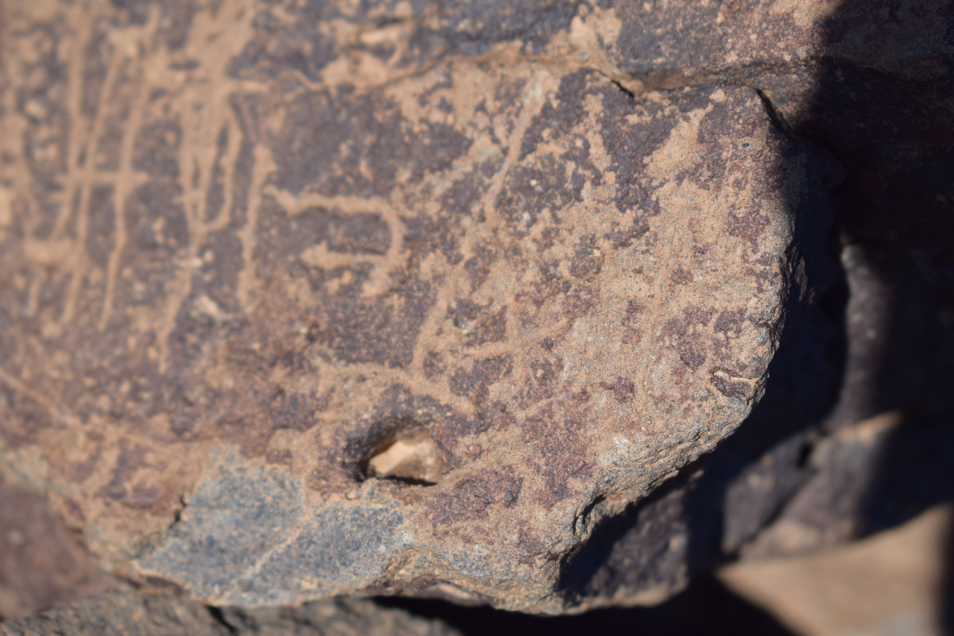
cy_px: 318
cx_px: 477
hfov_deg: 24.6
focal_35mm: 82
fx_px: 2186
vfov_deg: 16.6
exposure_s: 1/1000
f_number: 5.6
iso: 200
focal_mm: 55
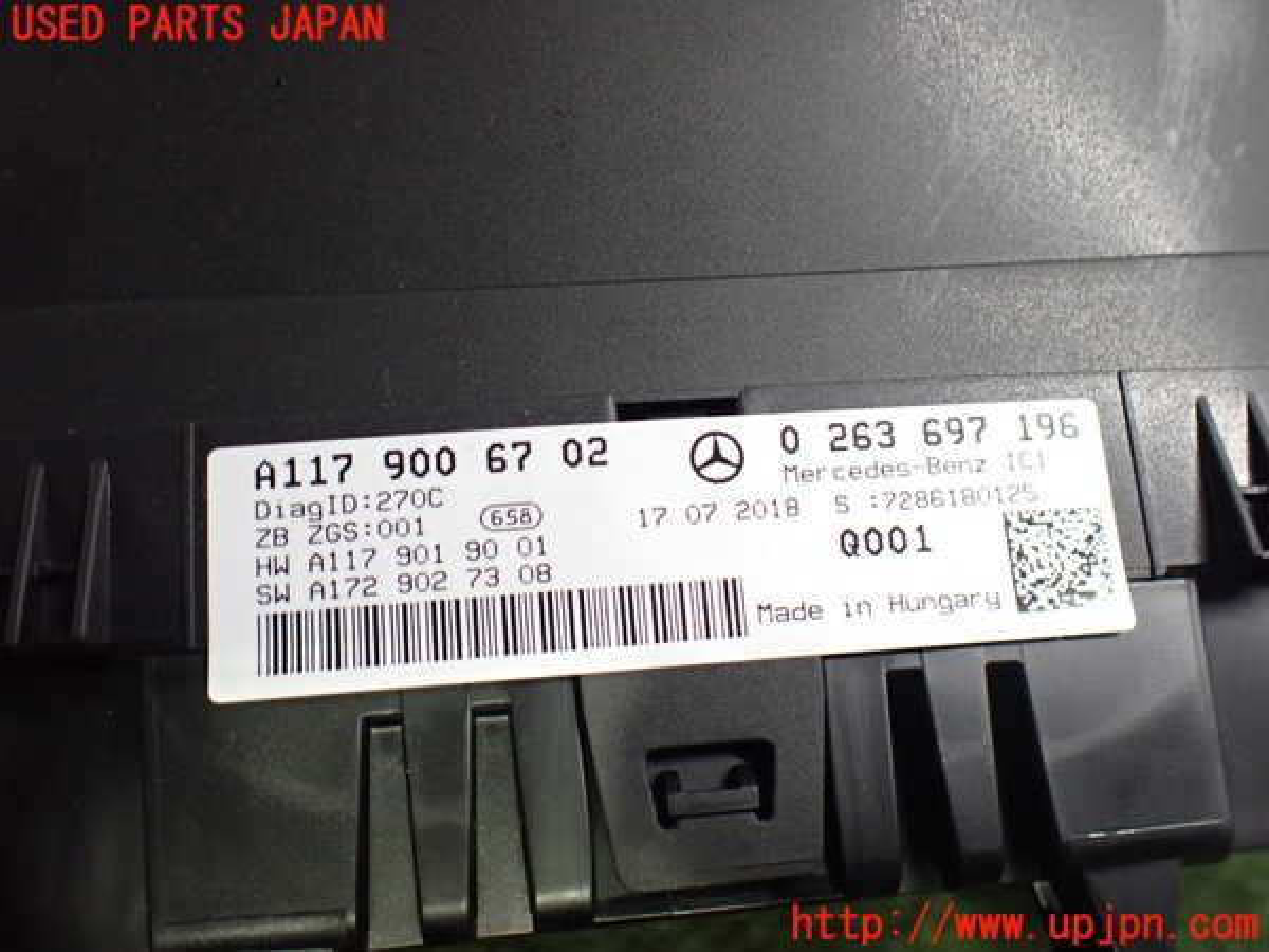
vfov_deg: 46.8
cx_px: 634
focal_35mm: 30
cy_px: 476
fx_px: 1100
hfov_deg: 60.0
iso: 800
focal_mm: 5.4
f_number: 2.3
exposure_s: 1/60
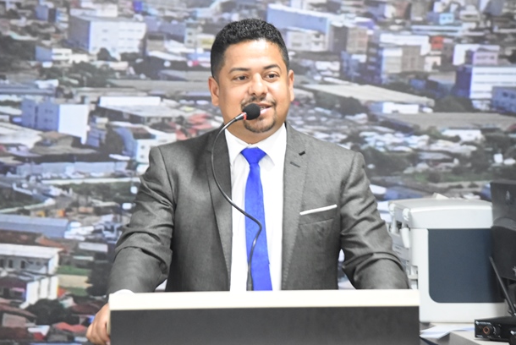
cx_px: 260
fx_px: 2482
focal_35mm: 173
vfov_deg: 8.0
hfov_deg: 11.9
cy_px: 167
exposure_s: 1/30
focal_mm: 110
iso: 4000
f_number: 4.8
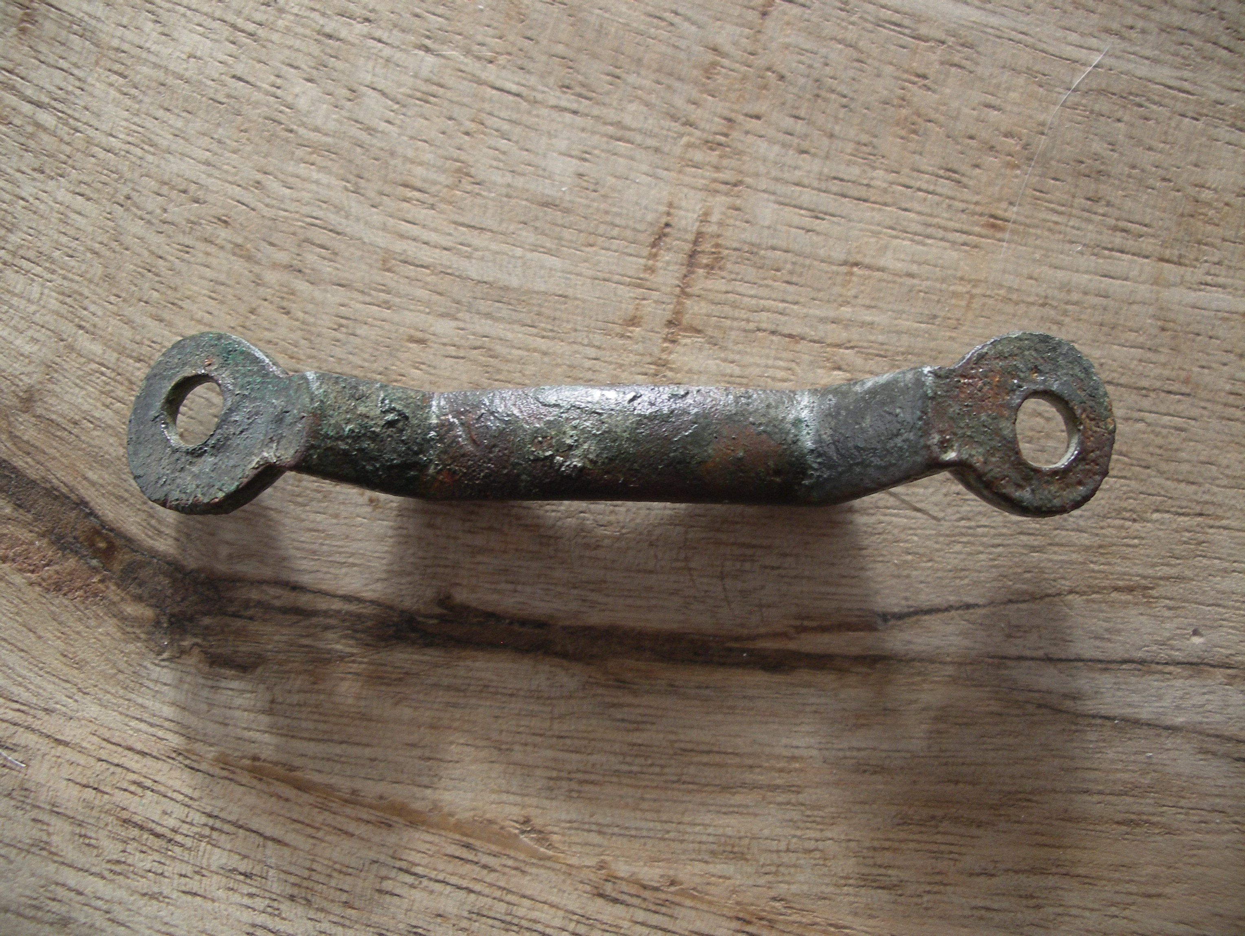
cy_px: 468
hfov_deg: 50.1
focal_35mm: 37
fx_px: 1332
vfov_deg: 38.7
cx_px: 622
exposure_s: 1/40
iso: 125
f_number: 2.8
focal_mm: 7.8
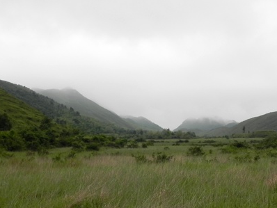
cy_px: 134
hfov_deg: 29.7
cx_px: 169
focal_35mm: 65
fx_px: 520
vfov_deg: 22.5
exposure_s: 1/170
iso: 160
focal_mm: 6.6
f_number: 5
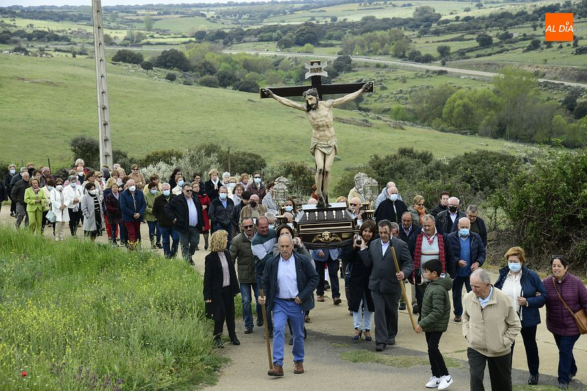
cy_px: 196
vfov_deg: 16.1
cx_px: 294
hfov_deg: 23.9
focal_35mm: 85
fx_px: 1386
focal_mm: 85
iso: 250
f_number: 9
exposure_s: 1/250
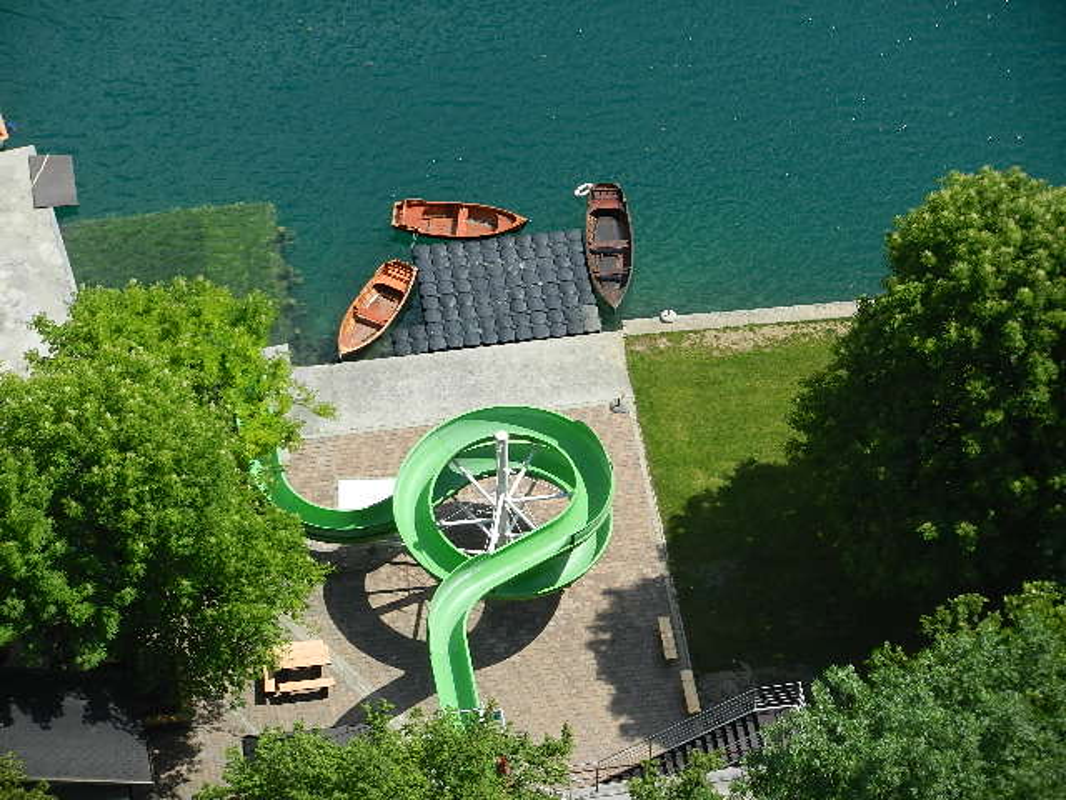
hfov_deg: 12.0
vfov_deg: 9.0
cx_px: 533
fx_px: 5081
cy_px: 400
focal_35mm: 165
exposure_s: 1/800
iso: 160
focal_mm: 29.7
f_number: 5.3
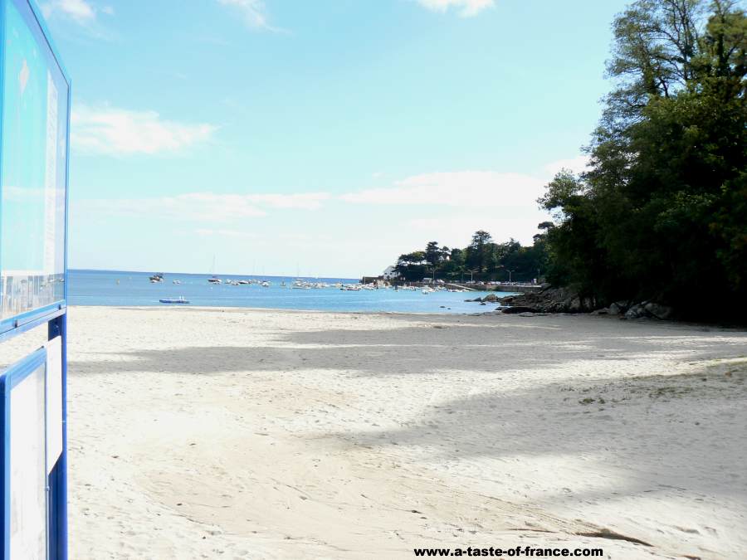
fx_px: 777
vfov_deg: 39.7
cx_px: 374
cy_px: 280
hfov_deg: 51.4
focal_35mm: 36
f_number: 2.8
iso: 100
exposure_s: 1/1000
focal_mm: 6
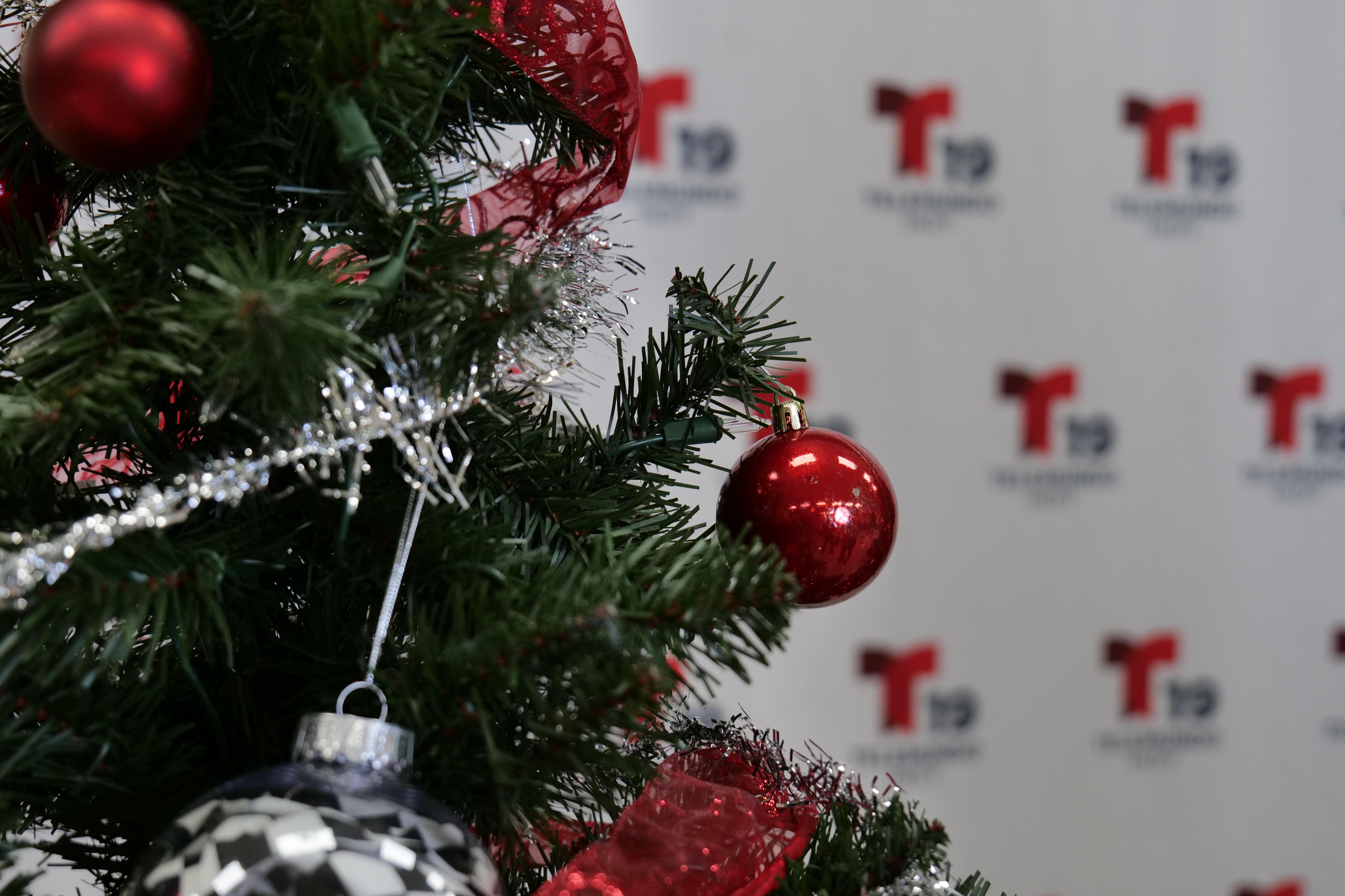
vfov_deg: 25.1
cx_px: 672
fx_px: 2017
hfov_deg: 36.9
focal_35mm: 54
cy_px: 448
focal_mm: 54
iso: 1000
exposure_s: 1/60
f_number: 5.4
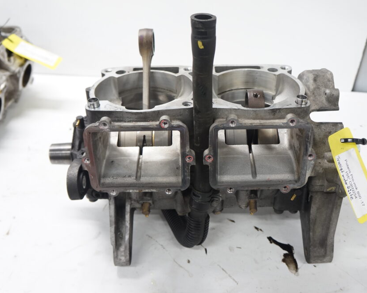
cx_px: 208
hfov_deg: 49.4
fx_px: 397
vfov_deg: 40.5
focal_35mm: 37
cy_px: 144
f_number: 4
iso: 500
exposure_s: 1/60
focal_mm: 21
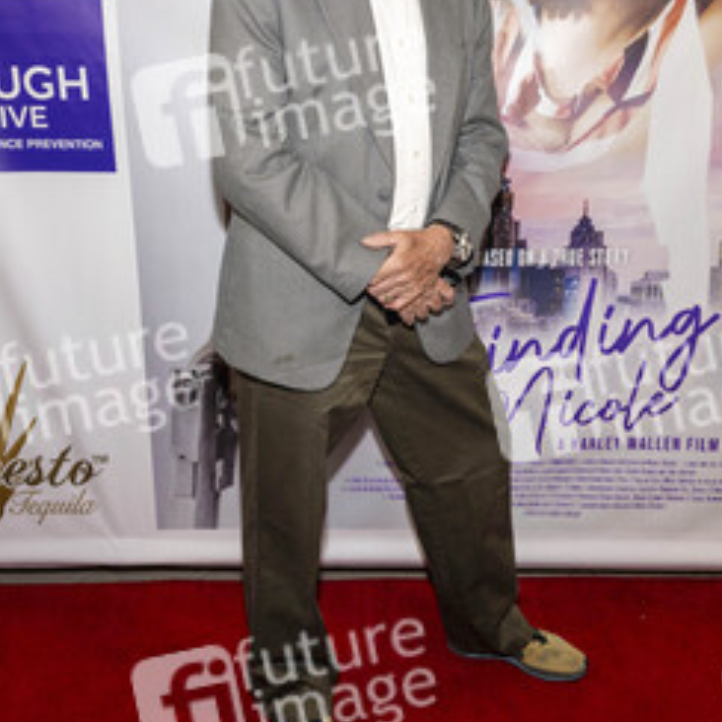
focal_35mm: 40
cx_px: 370
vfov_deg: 41.6
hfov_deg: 42.1
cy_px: 246
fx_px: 937
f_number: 5.6
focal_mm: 28.5
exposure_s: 1/200
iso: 400
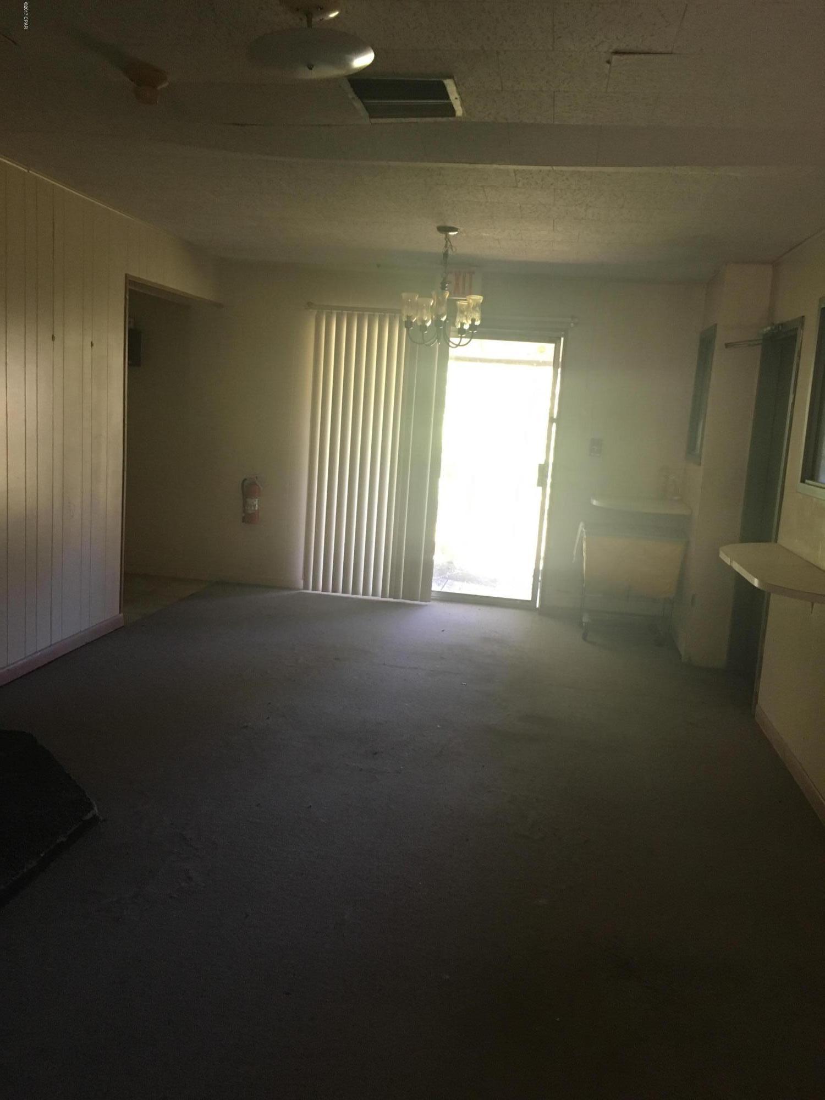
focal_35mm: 29
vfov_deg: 61.7
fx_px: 922
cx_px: 412
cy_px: 550
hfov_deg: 48.2
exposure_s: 1/30
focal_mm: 4.15
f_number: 2.2
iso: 125
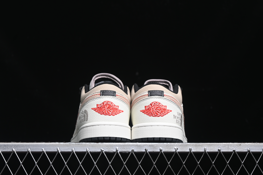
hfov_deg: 27.0
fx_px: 548
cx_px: 132
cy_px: 88
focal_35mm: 75
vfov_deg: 18.2
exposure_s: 1/50
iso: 160
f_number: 6.3
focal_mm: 50
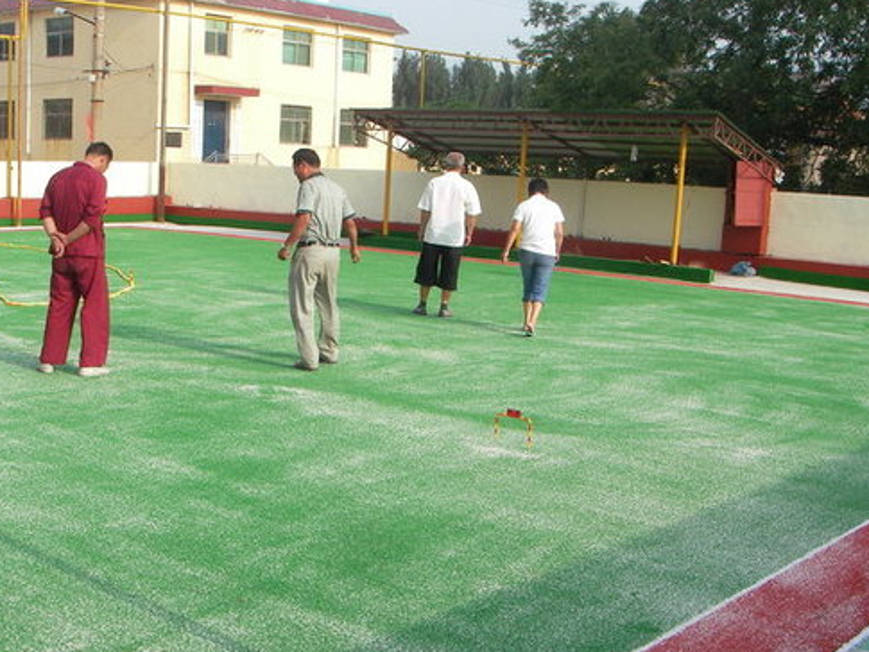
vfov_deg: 30.8
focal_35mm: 47
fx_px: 1180
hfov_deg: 40.2
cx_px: 344
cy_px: 394
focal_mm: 6.3
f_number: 6.6
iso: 50
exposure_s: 1/121
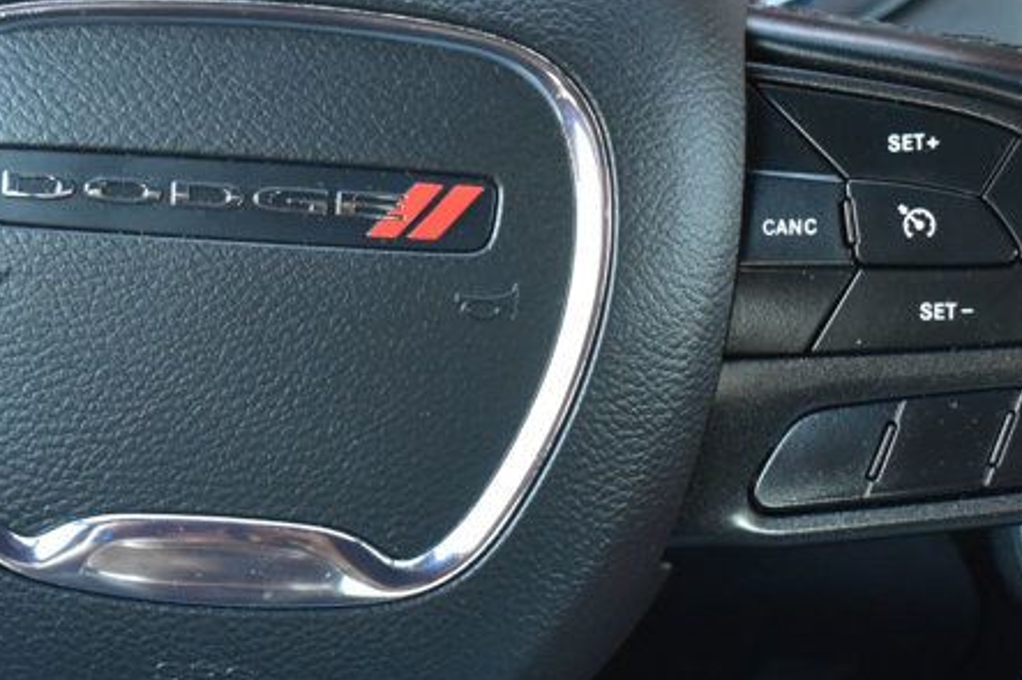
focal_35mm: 97
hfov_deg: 20.7
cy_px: 443
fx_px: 2753
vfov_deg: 14.1
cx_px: 150
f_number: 5
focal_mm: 28
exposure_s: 1/15
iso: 1600
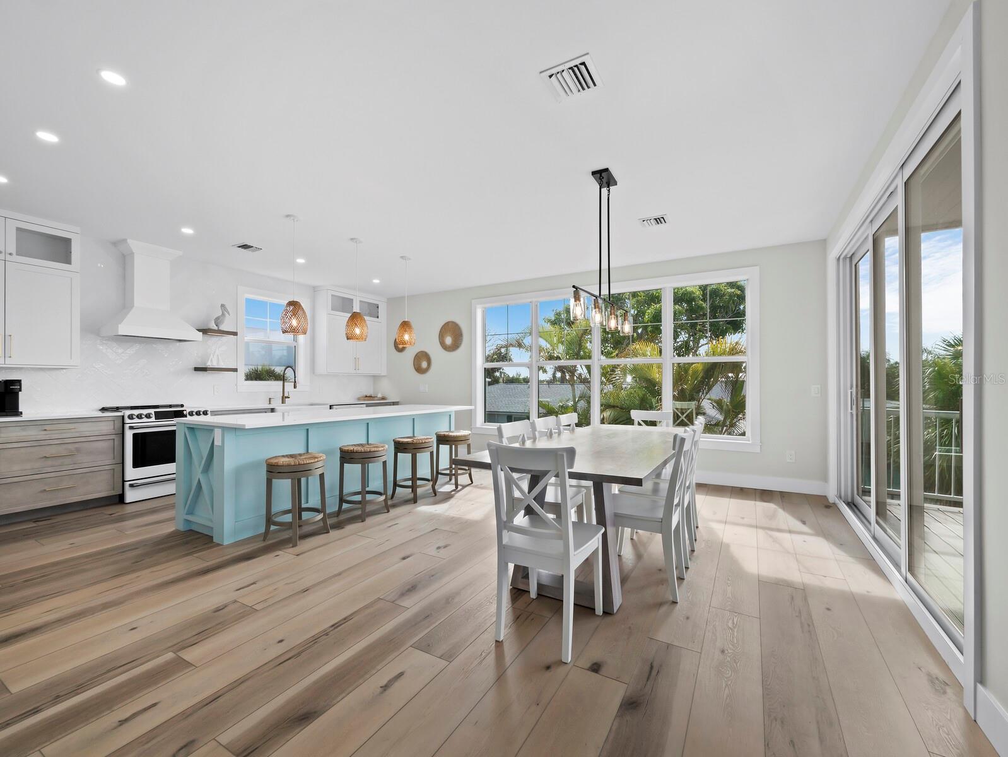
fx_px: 408
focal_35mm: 14
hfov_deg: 102.0
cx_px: 504
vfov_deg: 85.7
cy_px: 378
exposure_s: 1/10
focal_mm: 7
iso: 200
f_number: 11
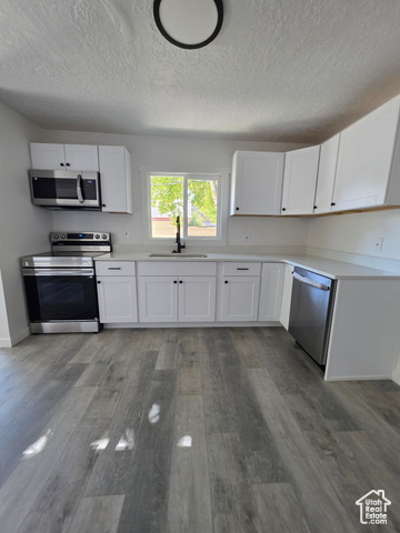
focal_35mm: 13
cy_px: 266
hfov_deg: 89.9
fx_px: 200
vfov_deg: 106.2
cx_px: 200
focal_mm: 2.2
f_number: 1.9
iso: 250
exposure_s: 1/120
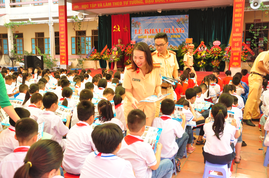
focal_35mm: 36
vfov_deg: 36.8
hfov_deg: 53.2
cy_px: 89
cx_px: 134
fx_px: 269
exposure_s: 1/200
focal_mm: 24
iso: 400
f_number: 3.8
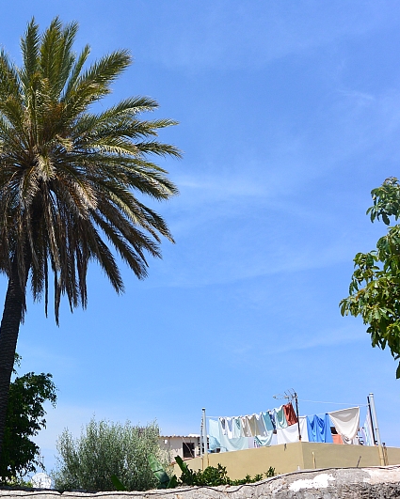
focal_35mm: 41
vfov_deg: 44.8
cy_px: 250
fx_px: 607
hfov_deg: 35.6
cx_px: 94
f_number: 5
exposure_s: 1/1000
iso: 160
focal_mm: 11
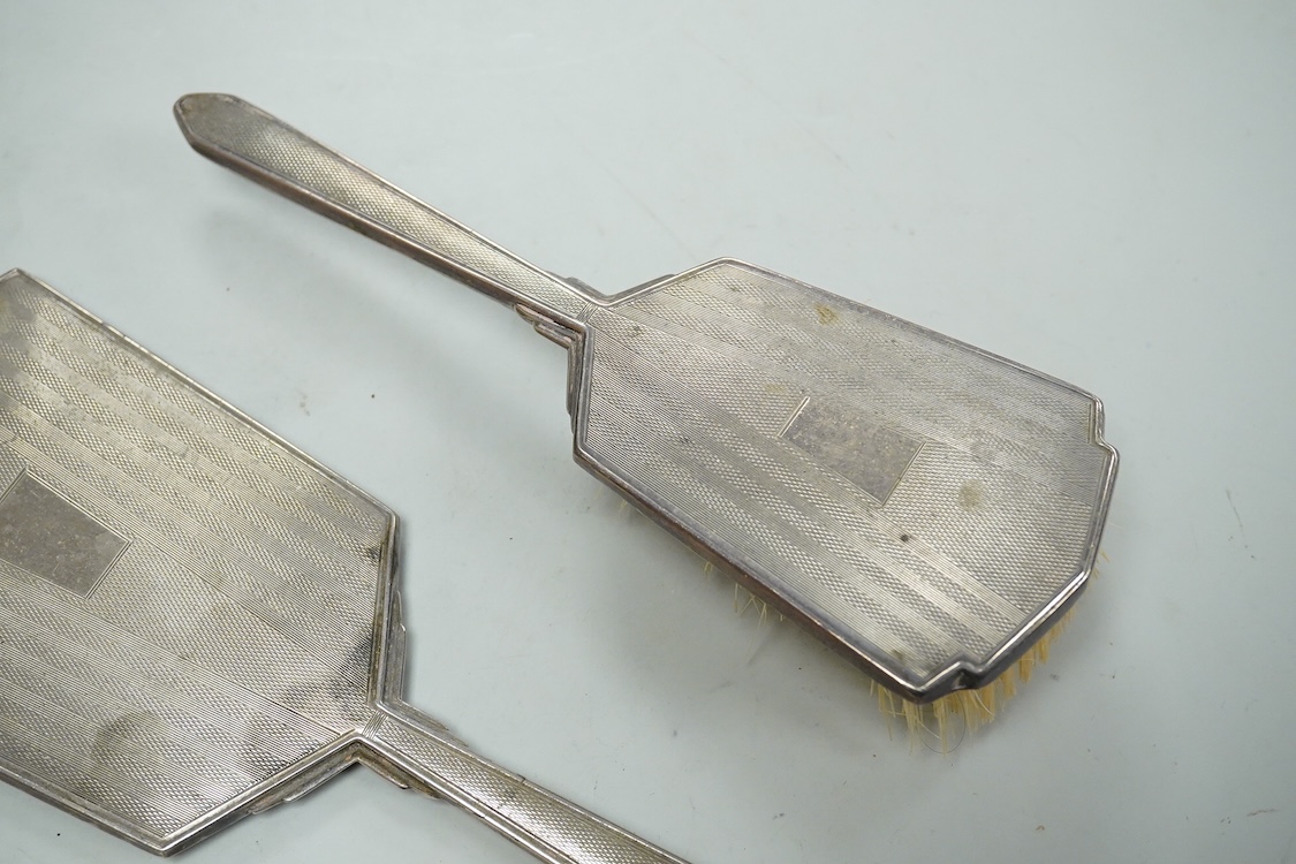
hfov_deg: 43.6
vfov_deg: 29.9
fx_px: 1620
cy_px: 432
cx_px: 648
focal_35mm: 45
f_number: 8
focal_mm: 30
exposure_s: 1/400
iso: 3200
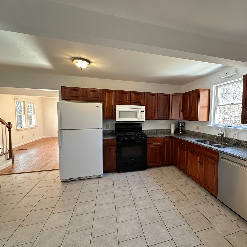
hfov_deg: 82.6
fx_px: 137
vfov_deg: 84.0
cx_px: 152
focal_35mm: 17
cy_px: 124
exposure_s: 1/60
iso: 200
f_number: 2.2
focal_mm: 2.22
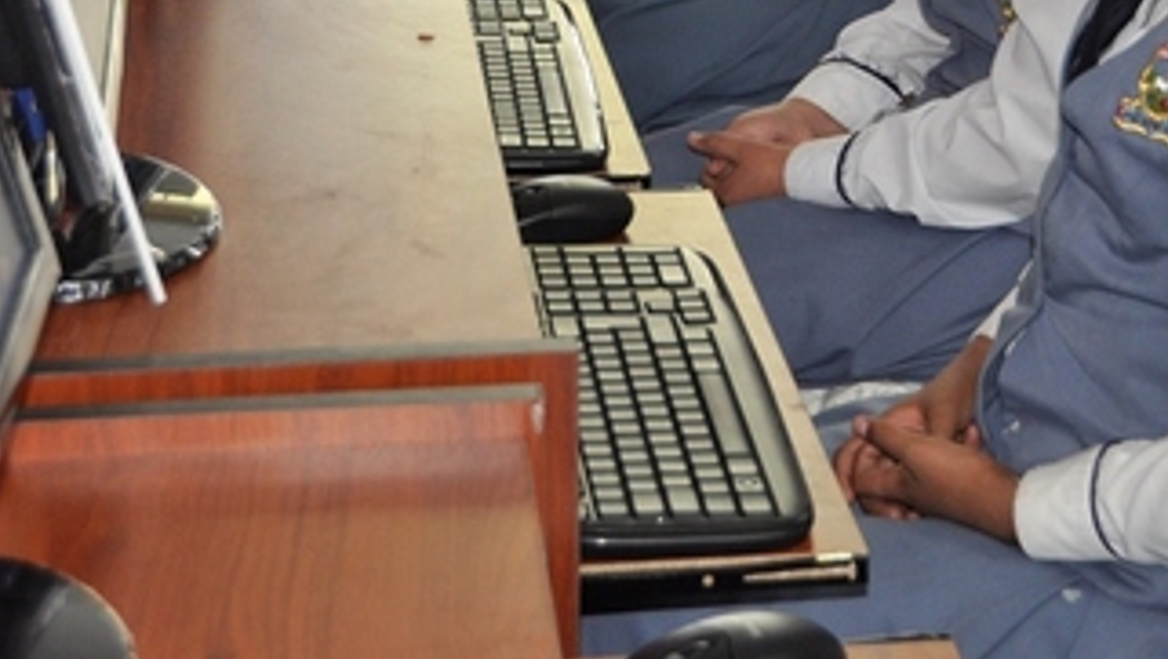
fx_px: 3099
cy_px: -67
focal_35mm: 100
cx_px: 680
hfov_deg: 21.3
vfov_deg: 11.9
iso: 720
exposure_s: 1/125
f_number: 4.2
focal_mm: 32
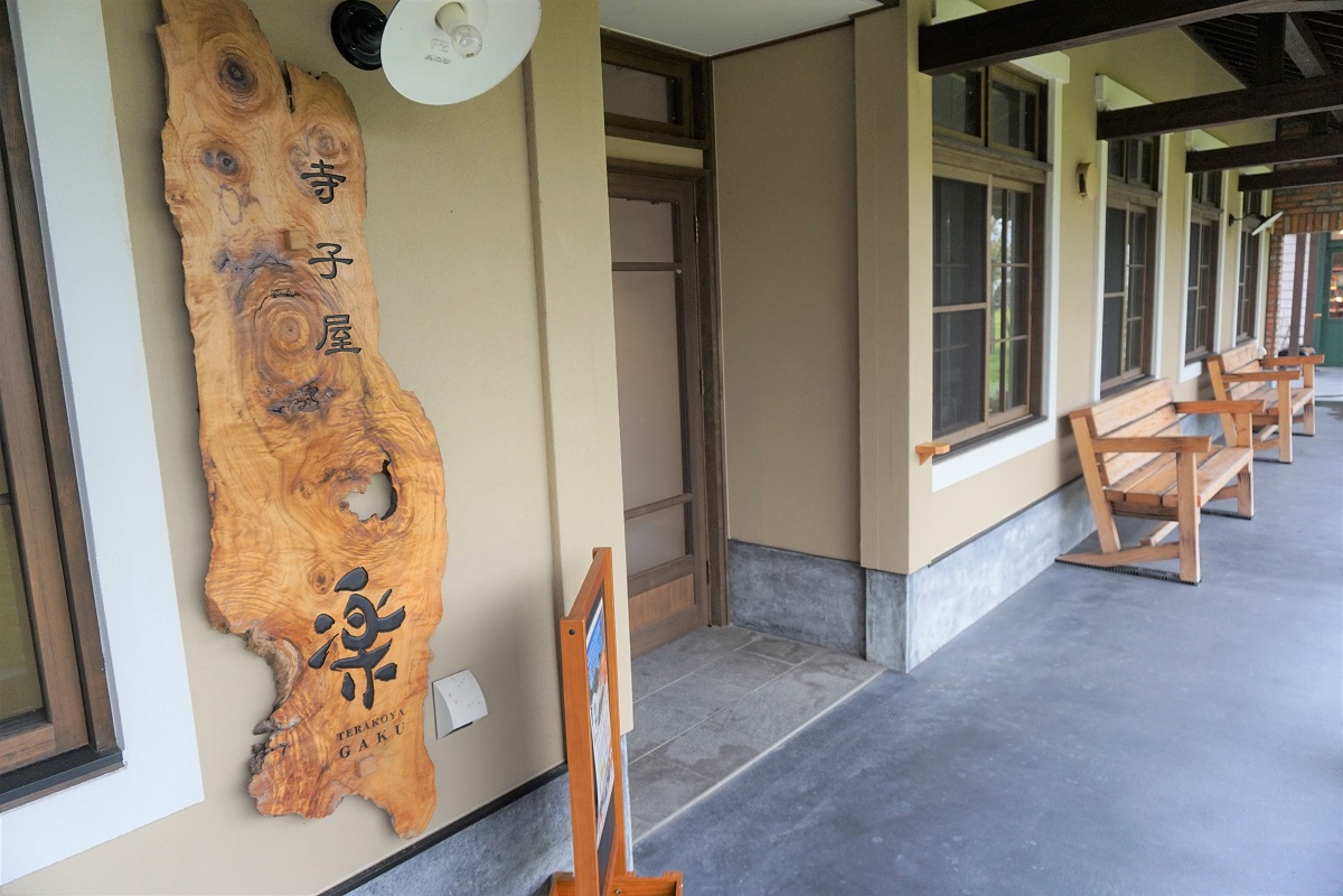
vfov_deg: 53.1
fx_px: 895
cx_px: 672
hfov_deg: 73.7
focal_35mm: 24
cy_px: 448
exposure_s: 1/160
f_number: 4
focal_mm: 16
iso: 320
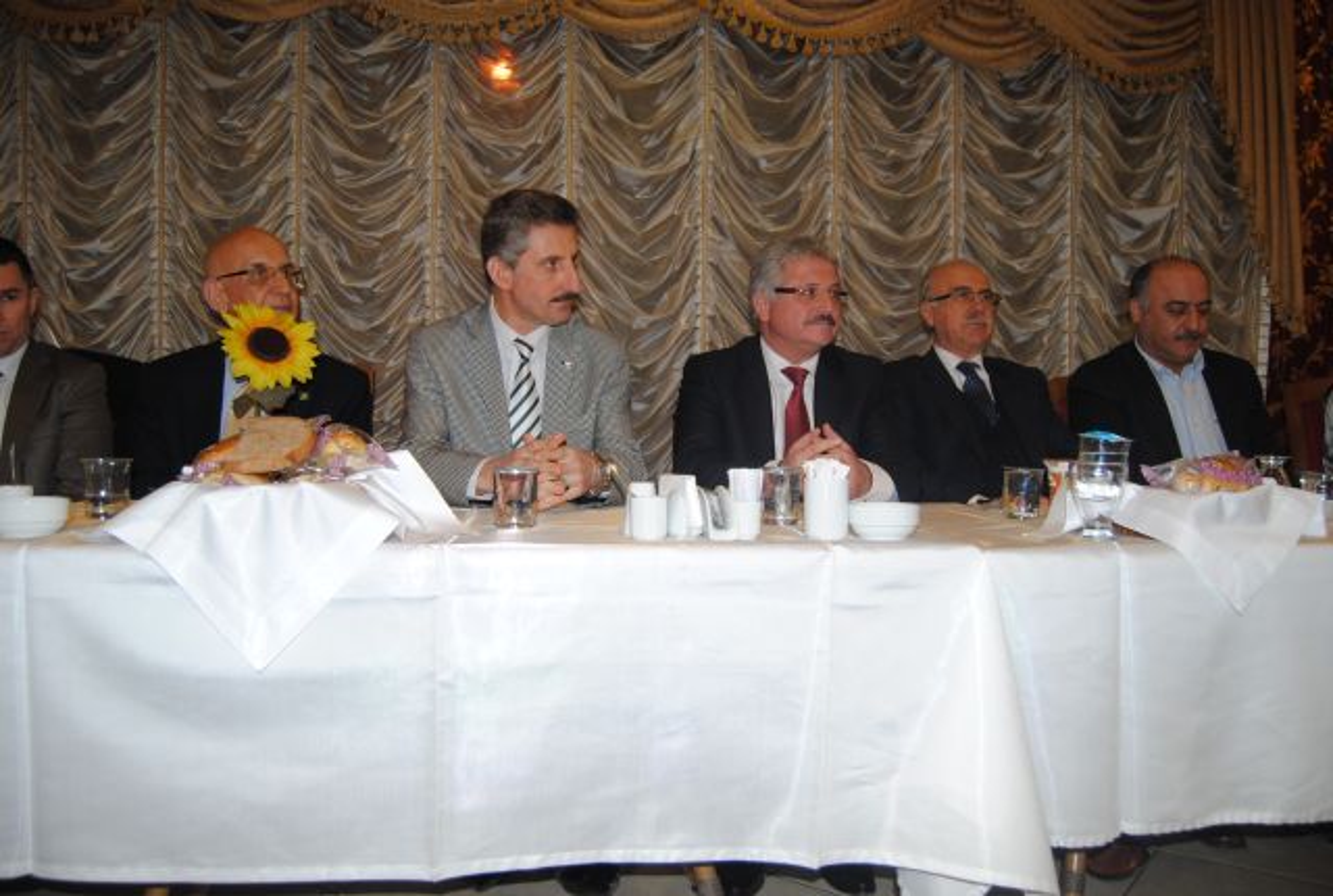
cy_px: 448
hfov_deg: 67.3
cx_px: 666
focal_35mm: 27
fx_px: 1002
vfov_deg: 48.2
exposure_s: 1/60
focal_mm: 18
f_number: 3.5
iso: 200
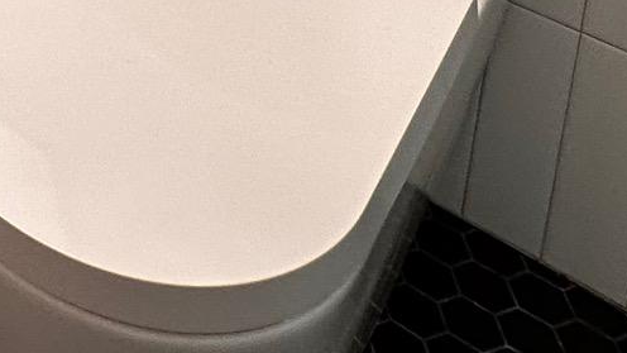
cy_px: -558
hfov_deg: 27.2
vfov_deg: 13.0
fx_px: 1047
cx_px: -215
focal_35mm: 63
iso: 100
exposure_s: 1/120
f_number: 2.2
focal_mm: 2.22
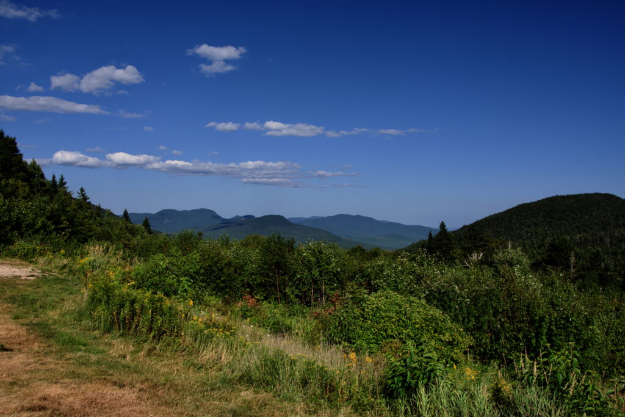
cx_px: 312
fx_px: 538
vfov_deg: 42.3
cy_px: 208
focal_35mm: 31
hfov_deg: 60.3
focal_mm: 21
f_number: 10
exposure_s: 1/400
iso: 320
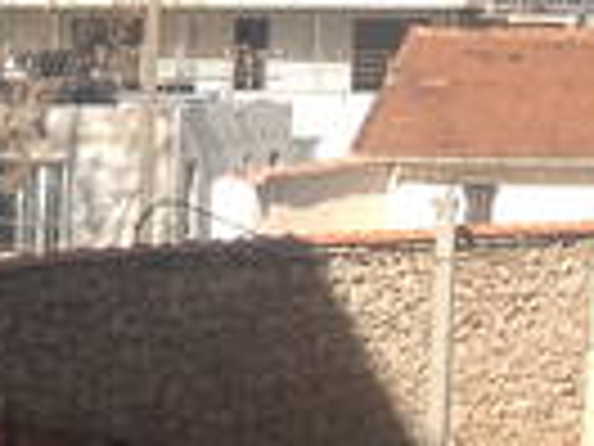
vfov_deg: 7.1
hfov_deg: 8.7
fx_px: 3586
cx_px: -738
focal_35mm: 209
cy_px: 338
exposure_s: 1/1080
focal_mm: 4.28
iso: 50
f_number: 2.4
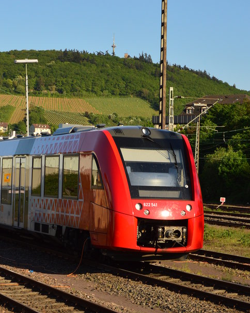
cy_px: 185
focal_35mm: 106
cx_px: 61
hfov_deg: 14.5
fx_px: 980
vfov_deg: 18.1
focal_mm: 38
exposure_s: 1/640
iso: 200
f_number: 8
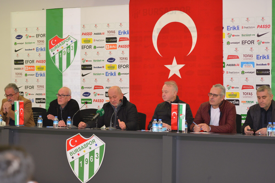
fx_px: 756
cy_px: 95
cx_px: 136
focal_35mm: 99
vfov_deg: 13.8
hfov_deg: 20.6
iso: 2000
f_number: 2.8
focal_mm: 78
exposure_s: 1/200
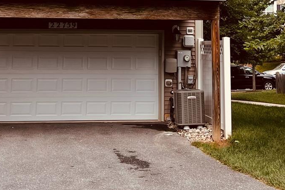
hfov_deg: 24.8
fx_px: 649
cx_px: 144
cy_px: -34
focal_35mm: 82
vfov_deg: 16.0
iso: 50
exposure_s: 1/3571
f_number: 1.5
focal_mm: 5.7
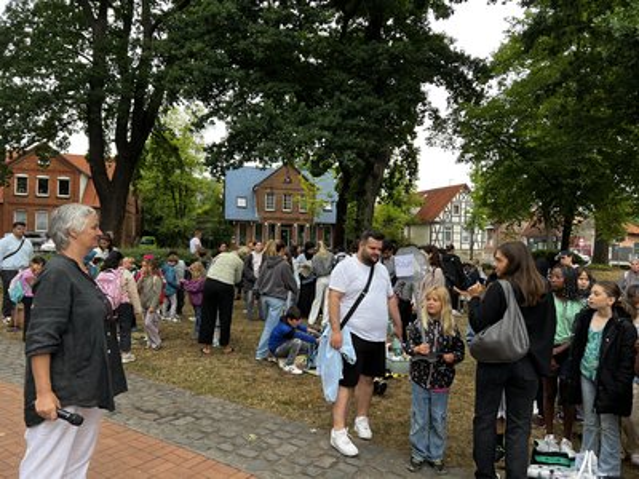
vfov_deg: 53.1
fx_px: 480
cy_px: 240
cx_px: 320
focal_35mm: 26
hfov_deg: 67.3
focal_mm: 5.7
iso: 50
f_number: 1.5
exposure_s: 1/411
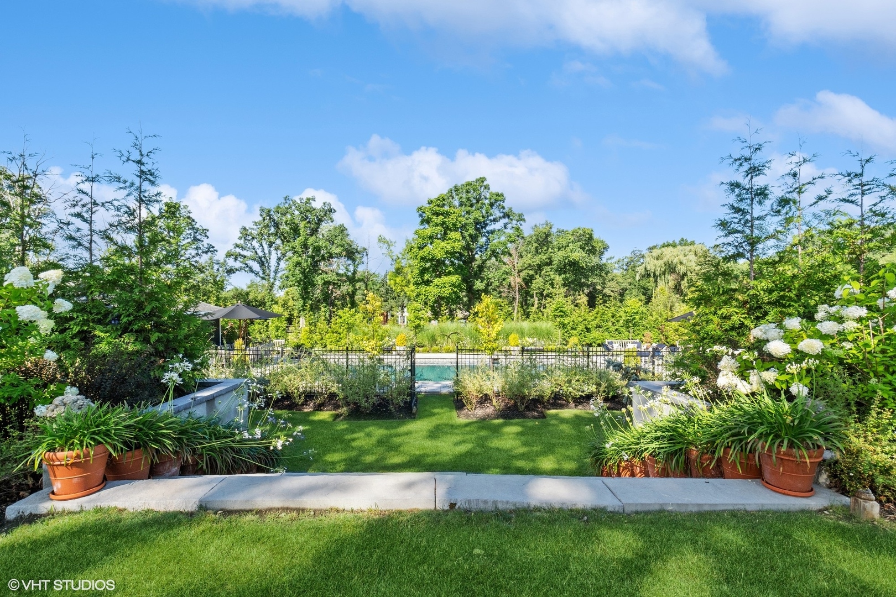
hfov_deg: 100.4
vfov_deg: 77.3
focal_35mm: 15
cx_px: 448
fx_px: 373
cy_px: 298
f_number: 9
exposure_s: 1/320
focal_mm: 10
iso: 200
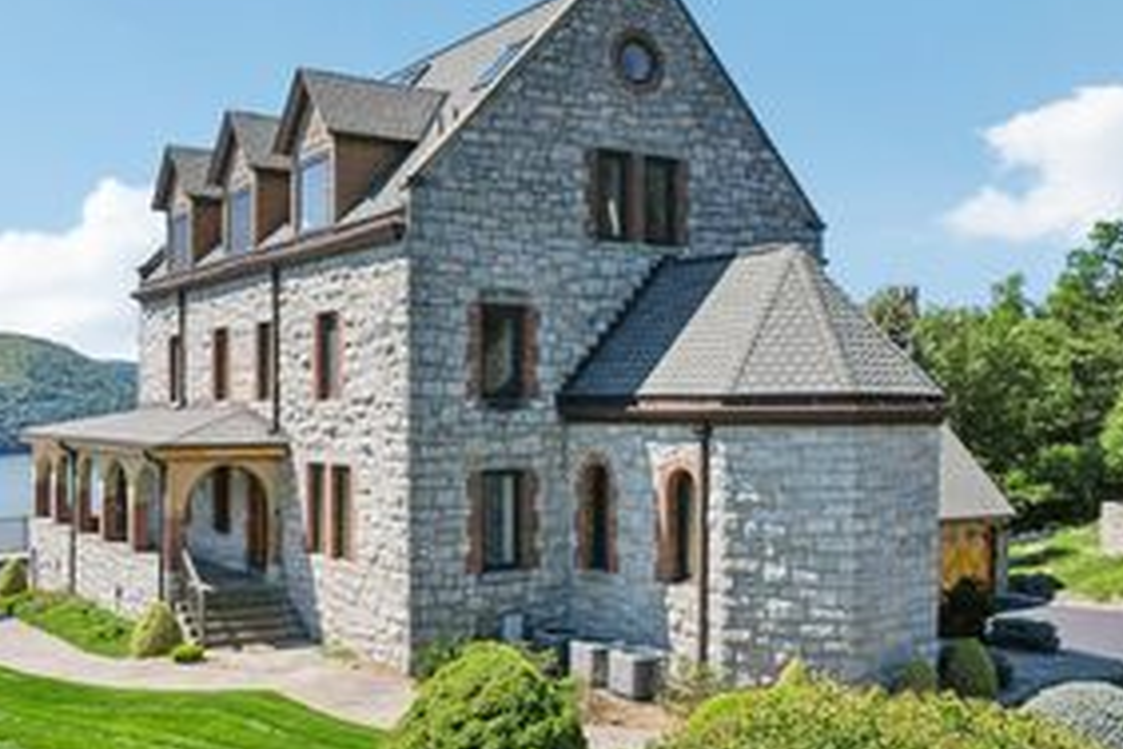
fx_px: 1216
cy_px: 408
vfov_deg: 34.2
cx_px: 474
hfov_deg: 49.4
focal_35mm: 39
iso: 130
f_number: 2.8
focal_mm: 8.38
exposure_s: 1/2000
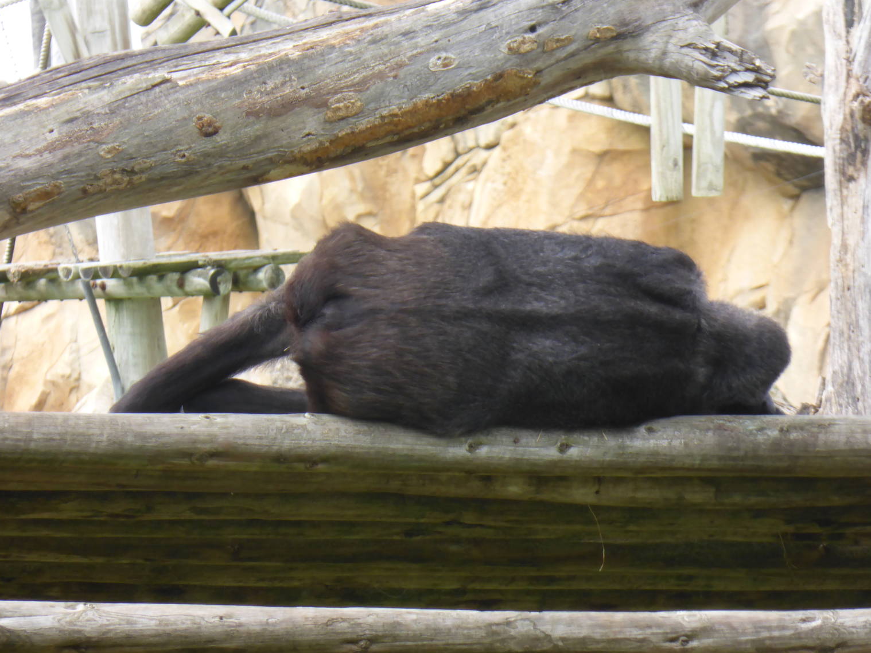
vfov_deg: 2.9
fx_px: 12730
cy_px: 310
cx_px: 445
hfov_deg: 3.9
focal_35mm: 506
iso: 200
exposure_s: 1/125
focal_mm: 86
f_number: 6.4
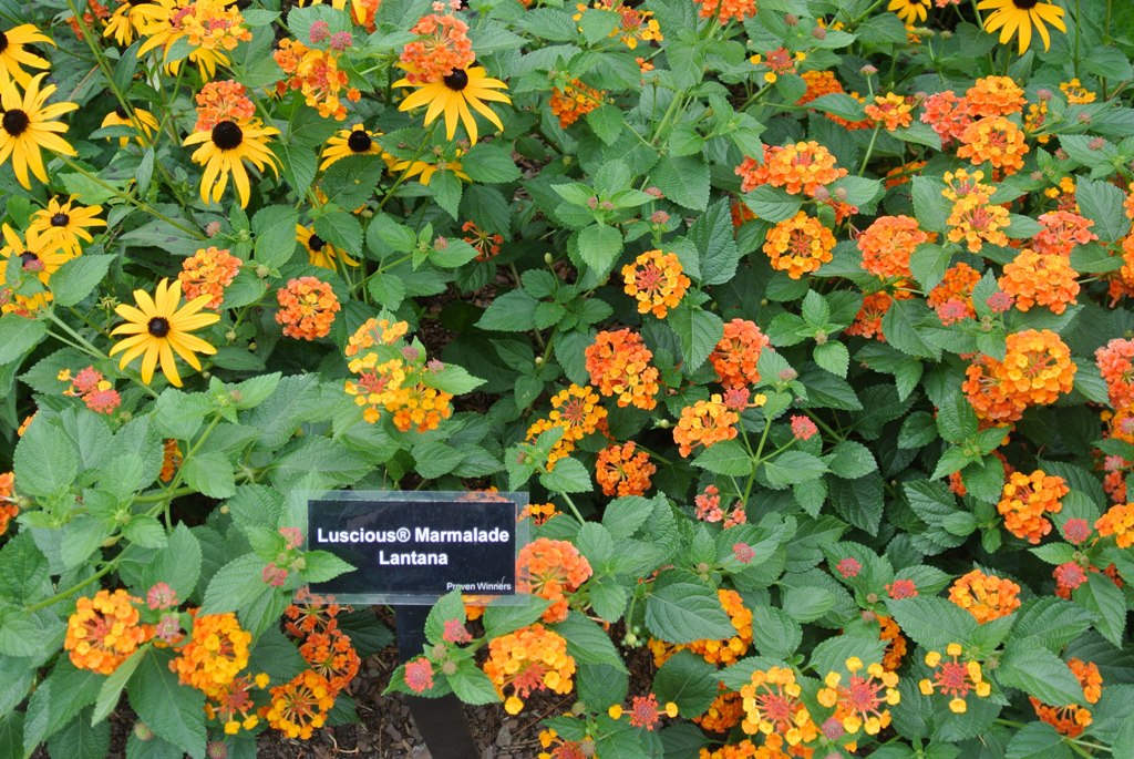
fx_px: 1167
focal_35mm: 37
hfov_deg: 51.8
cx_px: 567
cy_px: 380
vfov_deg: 36.0
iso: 100
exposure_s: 1/125
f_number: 4
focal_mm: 14
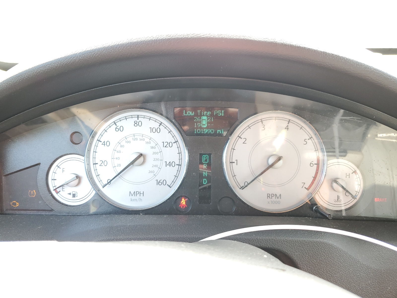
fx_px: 298
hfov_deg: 67.3
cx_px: 198
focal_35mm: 26
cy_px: 149
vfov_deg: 53.1
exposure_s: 1/60.2
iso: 54
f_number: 1.5
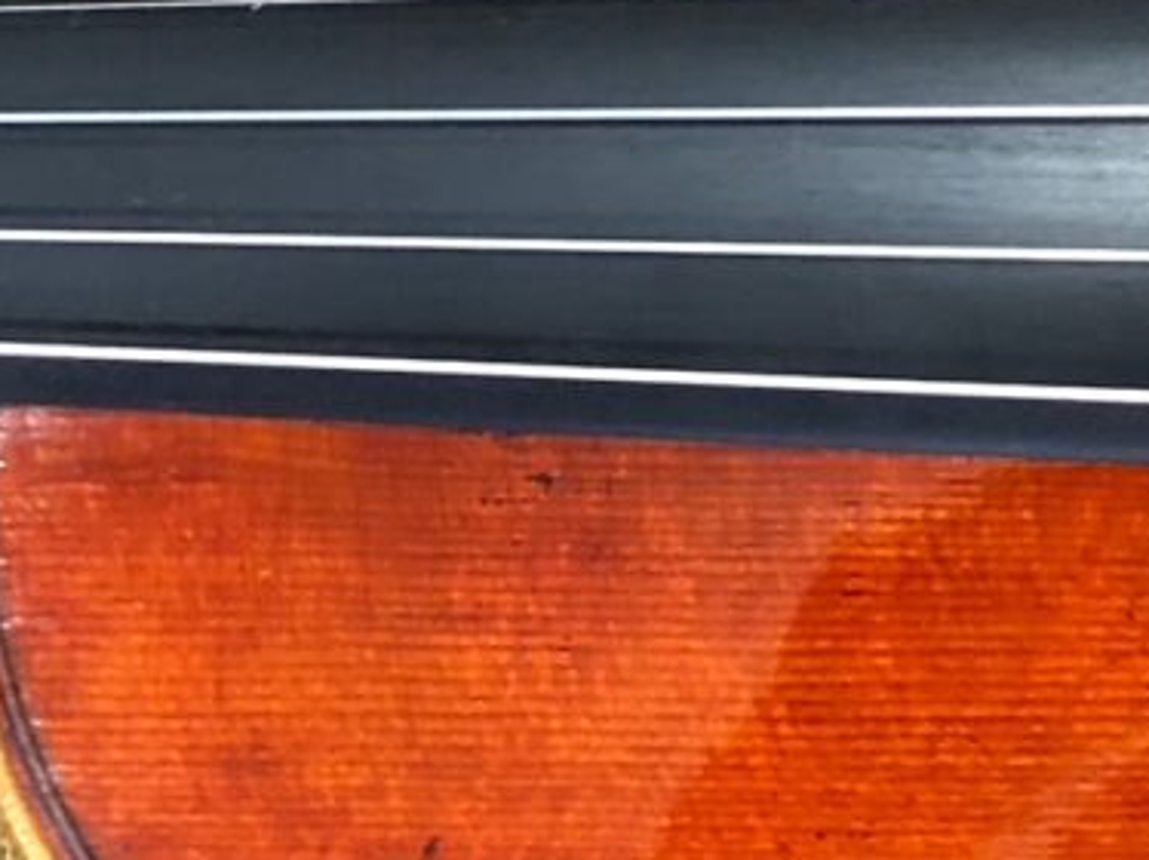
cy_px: 104
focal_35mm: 115
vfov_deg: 12.8
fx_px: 3815
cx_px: 2154
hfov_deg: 14.7
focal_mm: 3.99
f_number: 1.8
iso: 100
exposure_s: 1/12
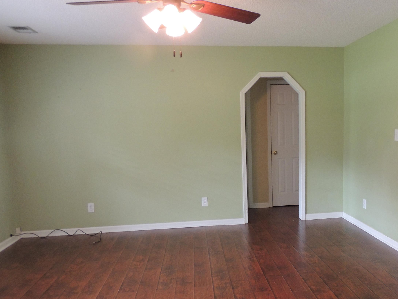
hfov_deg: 53.0
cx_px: 261
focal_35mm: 34
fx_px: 391
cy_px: 192
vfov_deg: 41.4
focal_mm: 4.3
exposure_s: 1/20
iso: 400
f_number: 3
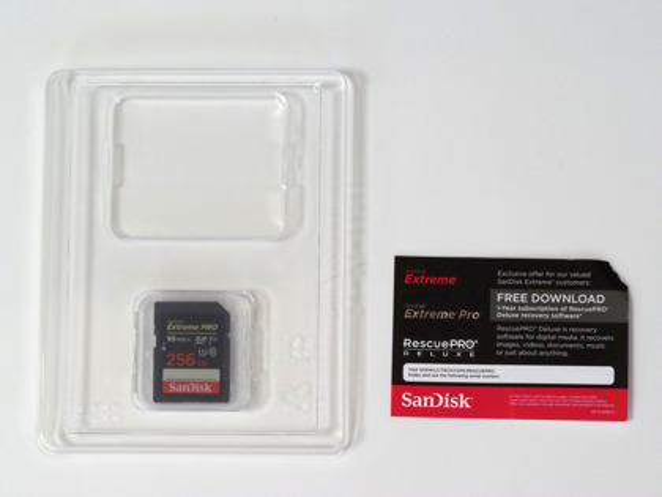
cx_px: 331
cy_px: 248
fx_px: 2295
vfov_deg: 12.3
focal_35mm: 120
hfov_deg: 16.4
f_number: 5.6
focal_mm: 60
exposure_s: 1/125
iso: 2000
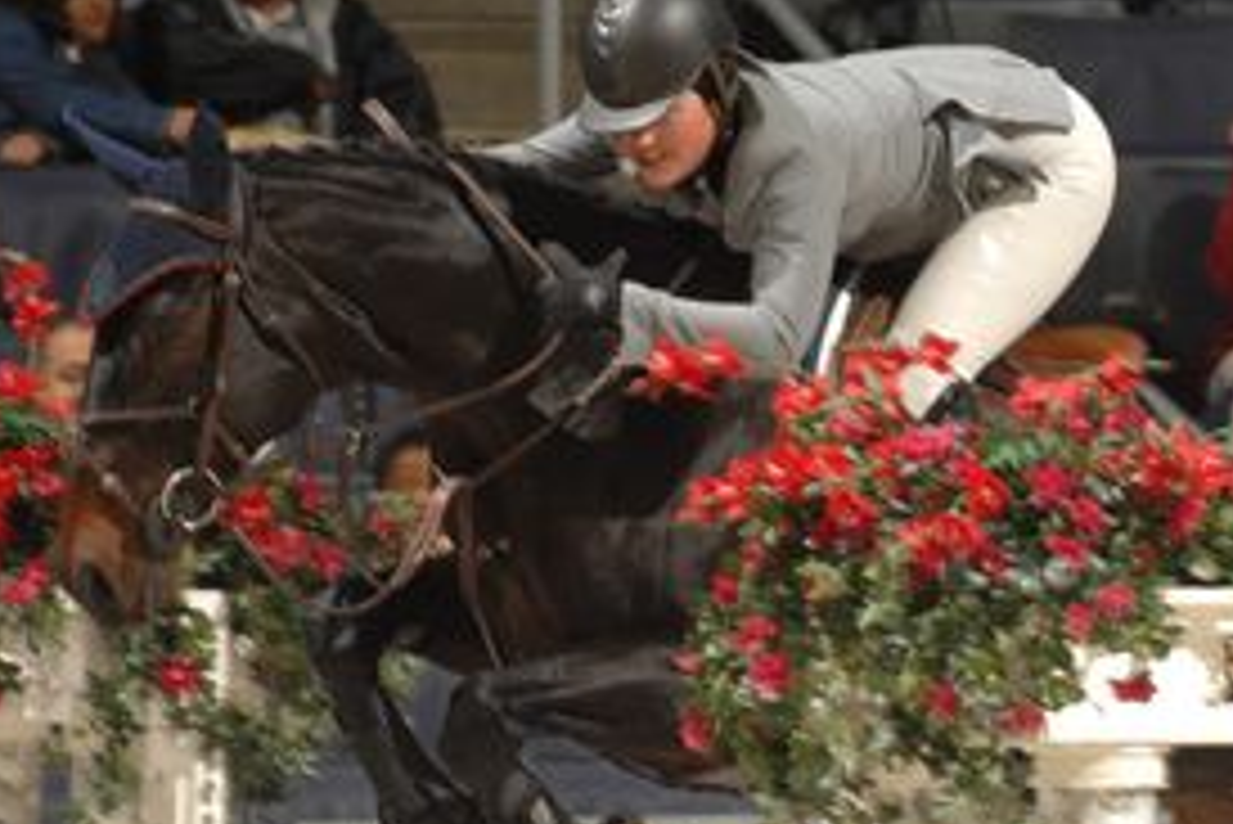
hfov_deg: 2.9
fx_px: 23952
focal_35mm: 699
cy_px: 407
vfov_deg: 2.0
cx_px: 1026
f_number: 4.5
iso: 320
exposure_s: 1/250
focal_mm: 200
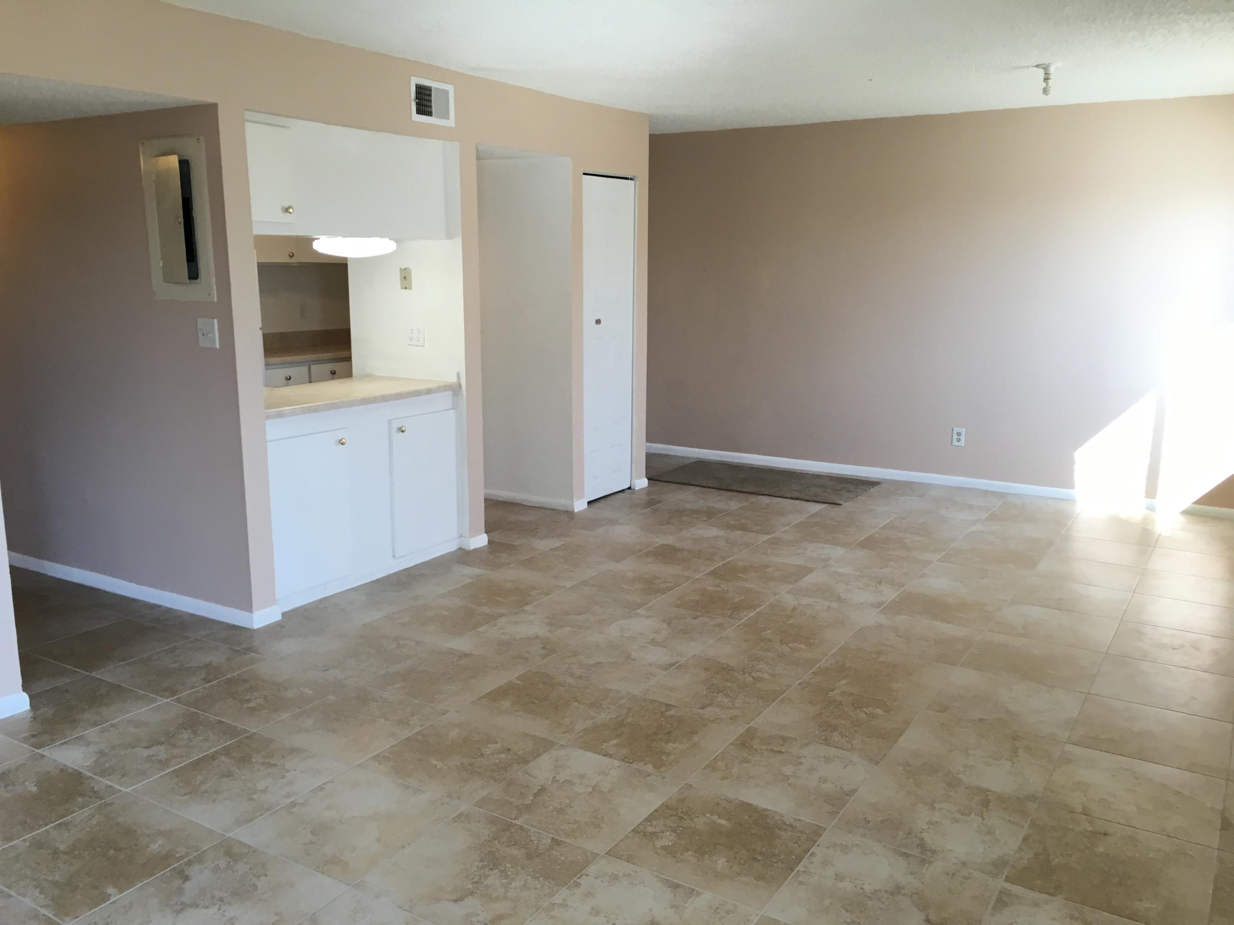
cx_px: 617
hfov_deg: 61.7
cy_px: 462
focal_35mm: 29
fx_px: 1034
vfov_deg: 48.2
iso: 25
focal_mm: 4.15
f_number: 2.2
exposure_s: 1/30
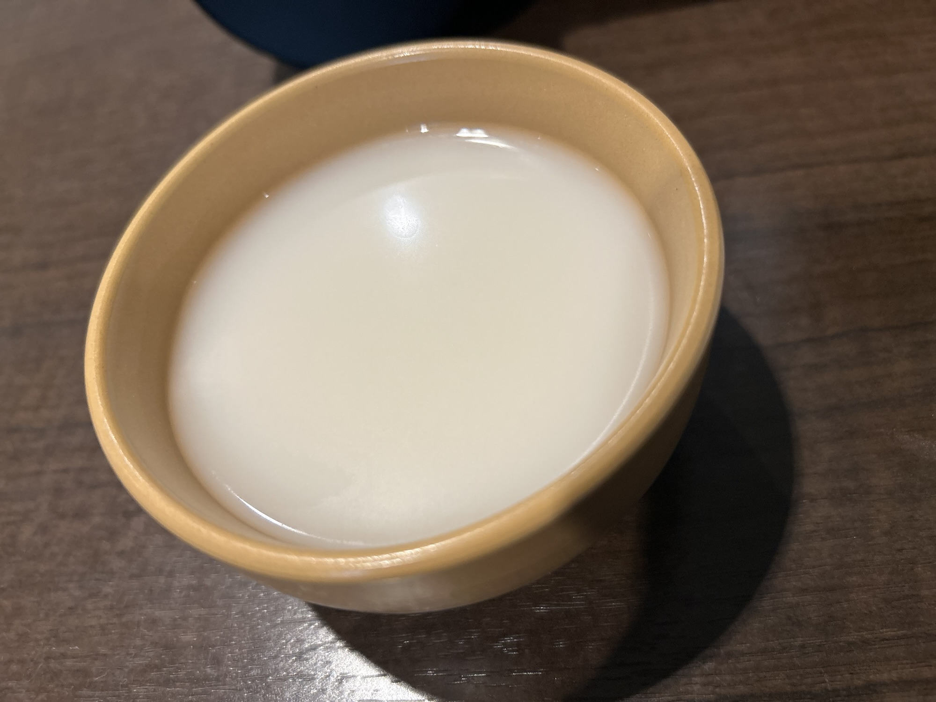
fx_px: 703
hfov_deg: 67.3
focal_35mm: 26
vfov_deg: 53.1
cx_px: 468
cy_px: 351
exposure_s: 1/50
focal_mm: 5.7
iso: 160
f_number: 1.5
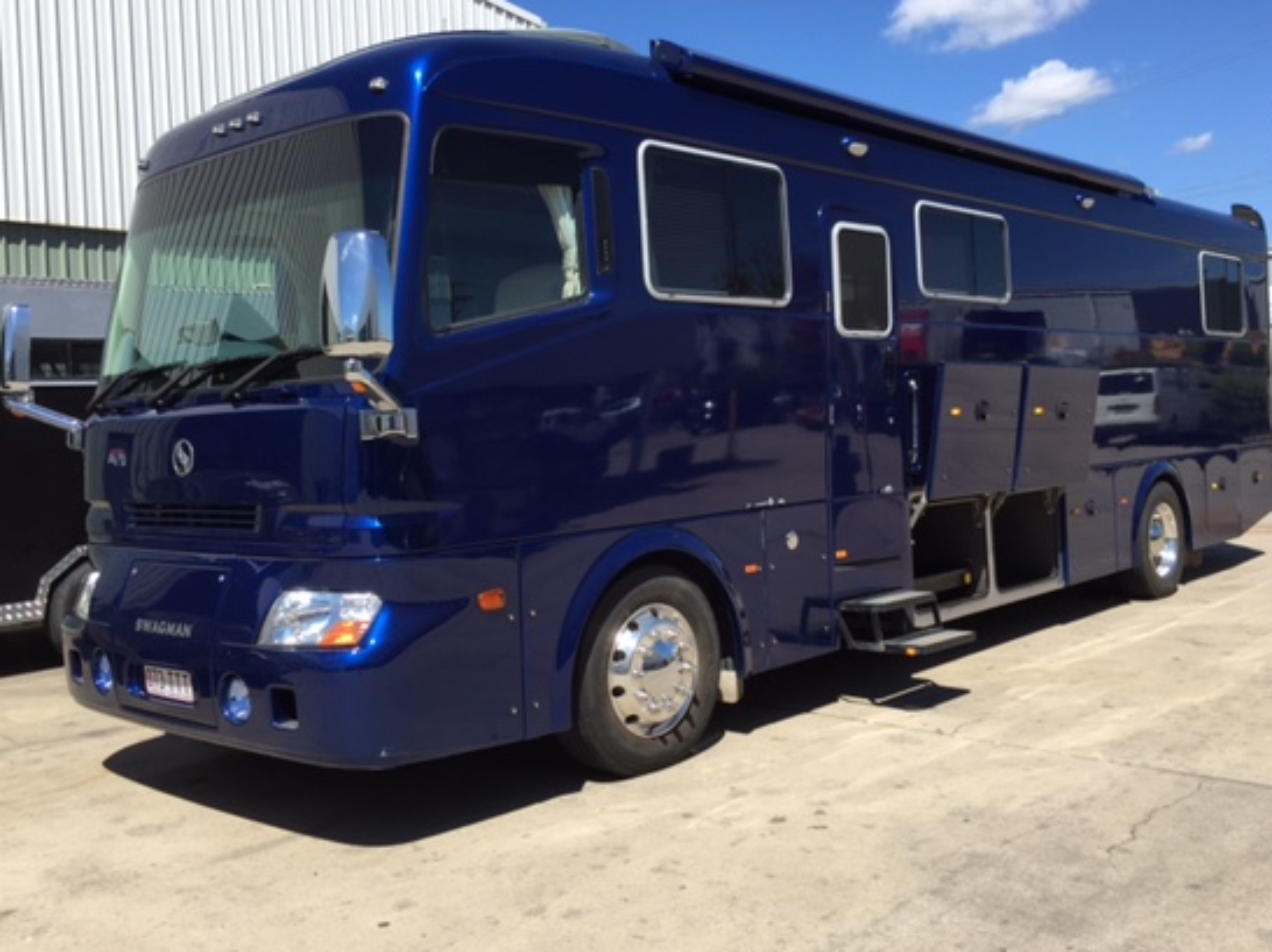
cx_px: 650
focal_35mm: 34
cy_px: 445
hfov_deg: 54.0
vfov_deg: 41.7
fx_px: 1249
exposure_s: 1/1412
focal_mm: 4.15
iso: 32
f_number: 2.2
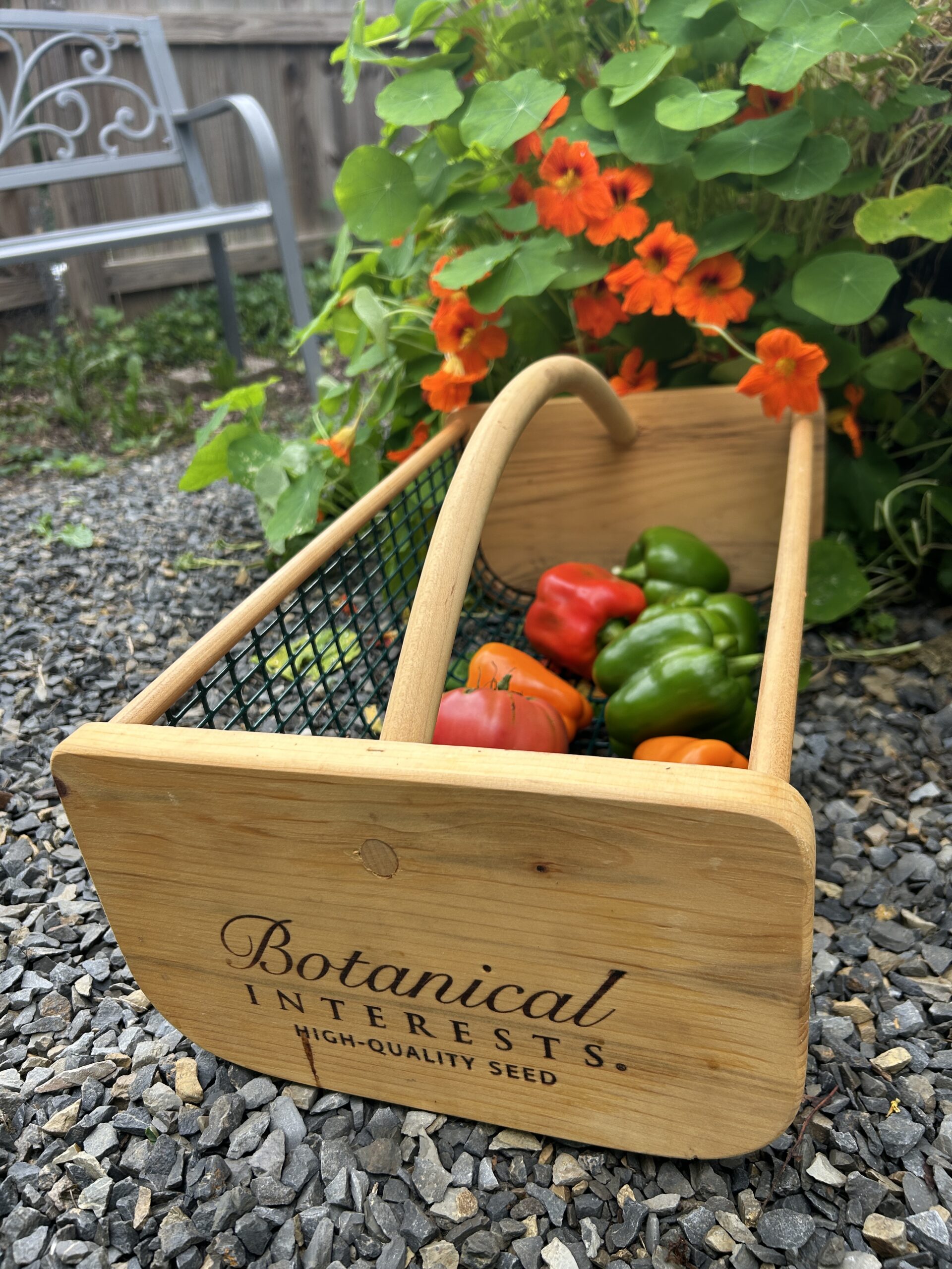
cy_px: 634
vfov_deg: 67.3
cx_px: 476
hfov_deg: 53.1
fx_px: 953
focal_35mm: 26
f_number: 1.5
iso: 40
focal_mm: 5.7
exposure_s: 1/121
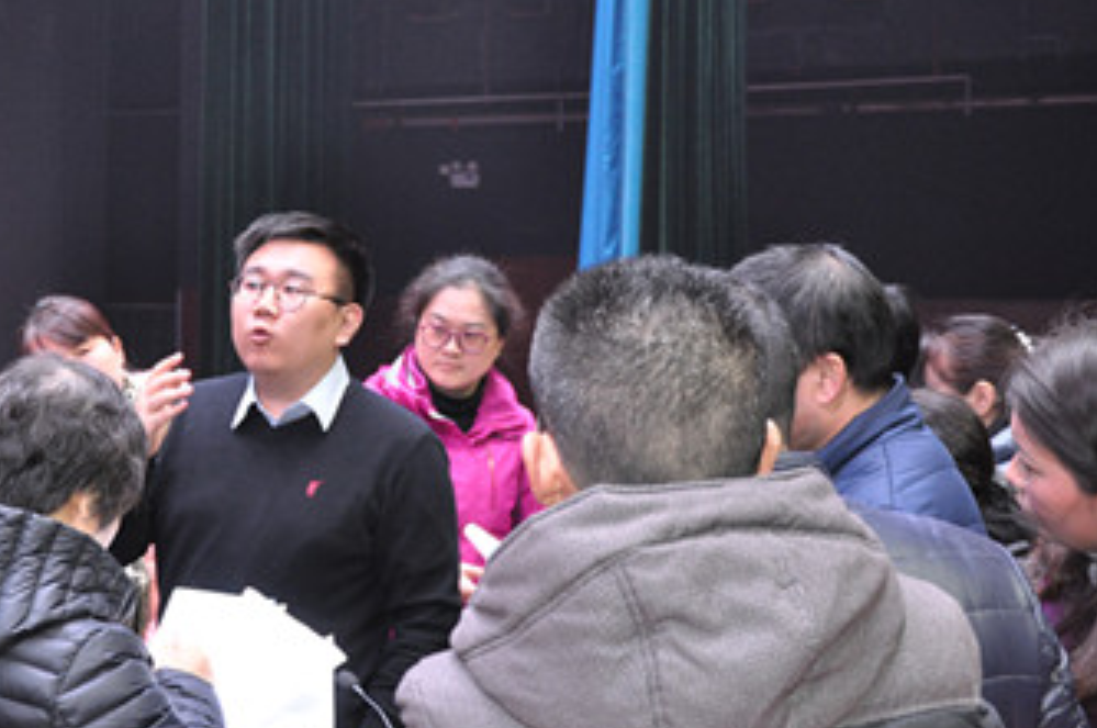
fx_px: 1917
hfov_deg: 31.4
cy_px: 348
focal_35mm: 63
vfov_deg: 21.5
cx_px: 280
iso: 1250
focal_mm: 28
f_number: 4.5
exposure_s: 1/125
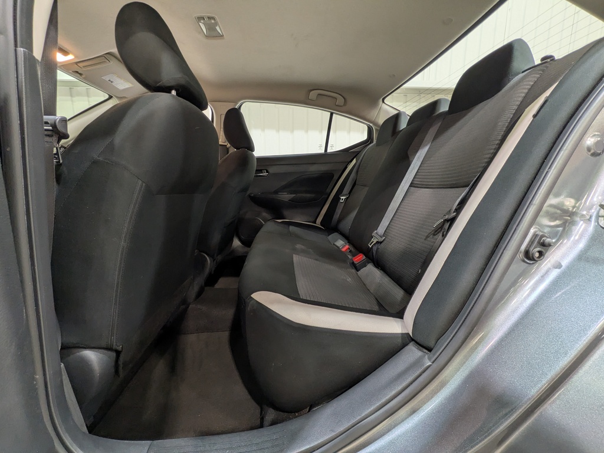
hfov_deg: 102.1
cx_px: 302
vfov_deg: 85.7
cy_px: 226
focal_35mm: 14
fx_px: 244
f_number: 2.2
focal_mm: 1.83
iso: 71
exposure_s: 1/25
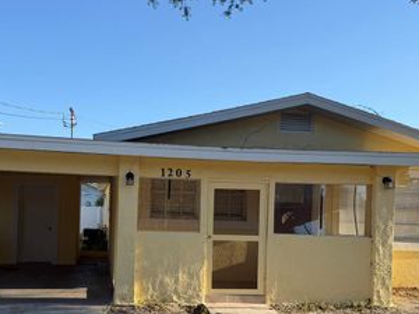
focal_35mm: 40
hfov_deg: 46.4
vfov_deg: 35.5
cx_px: 161
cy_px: 216
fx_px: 484
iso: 80
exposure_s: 1/2525
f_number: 1.78
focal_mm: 6.76
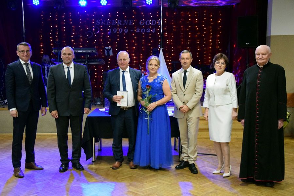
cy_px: 98
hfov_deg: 41.1
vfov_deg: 28.1
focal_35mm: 48
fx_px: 392
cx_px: 147
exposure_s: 1/100
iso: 5600
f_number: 4.2
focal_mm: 32
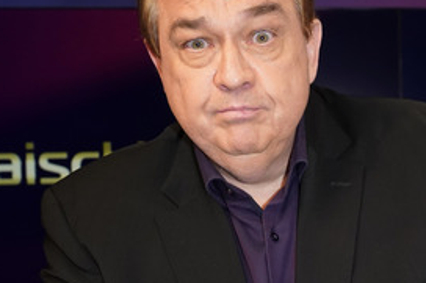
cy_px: 113
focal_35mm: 58
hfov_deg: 34.4
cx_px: 256
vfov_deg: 23.3
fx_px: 686
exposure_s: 1/160
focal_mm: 35
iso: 2000
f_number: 5.6
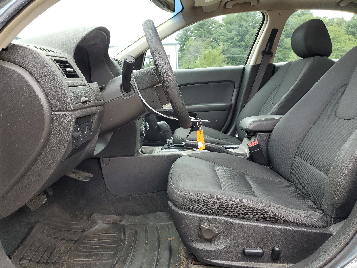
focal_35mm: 26
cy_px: 134
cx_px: 178
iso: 50
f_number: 1.5
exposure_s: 1/149
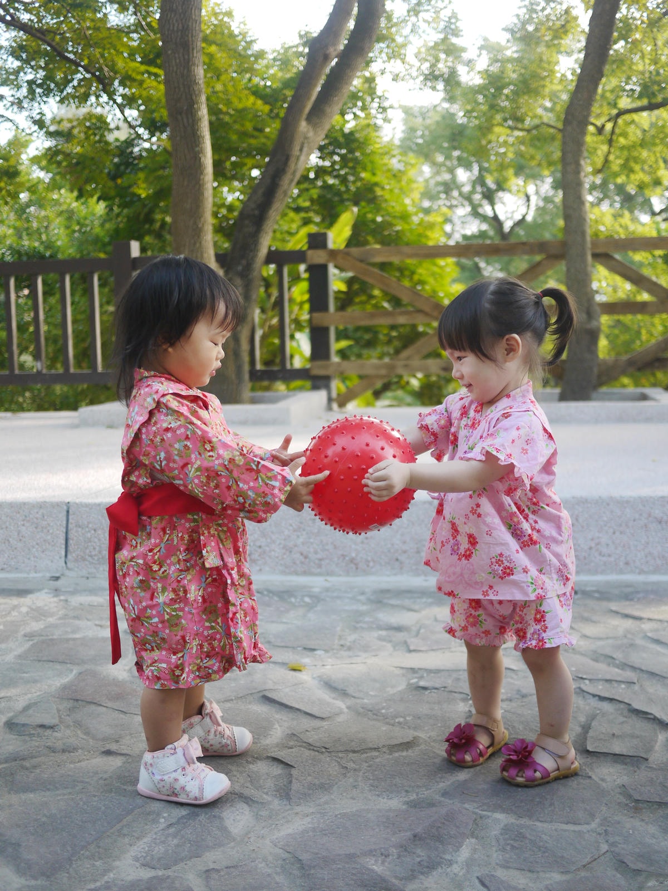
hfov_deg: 36.0
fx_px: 1029
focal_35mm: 40
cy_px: 446
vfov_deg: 46.8
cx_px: 334
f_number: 1.7
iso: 160
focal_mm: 20
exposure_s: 1/640
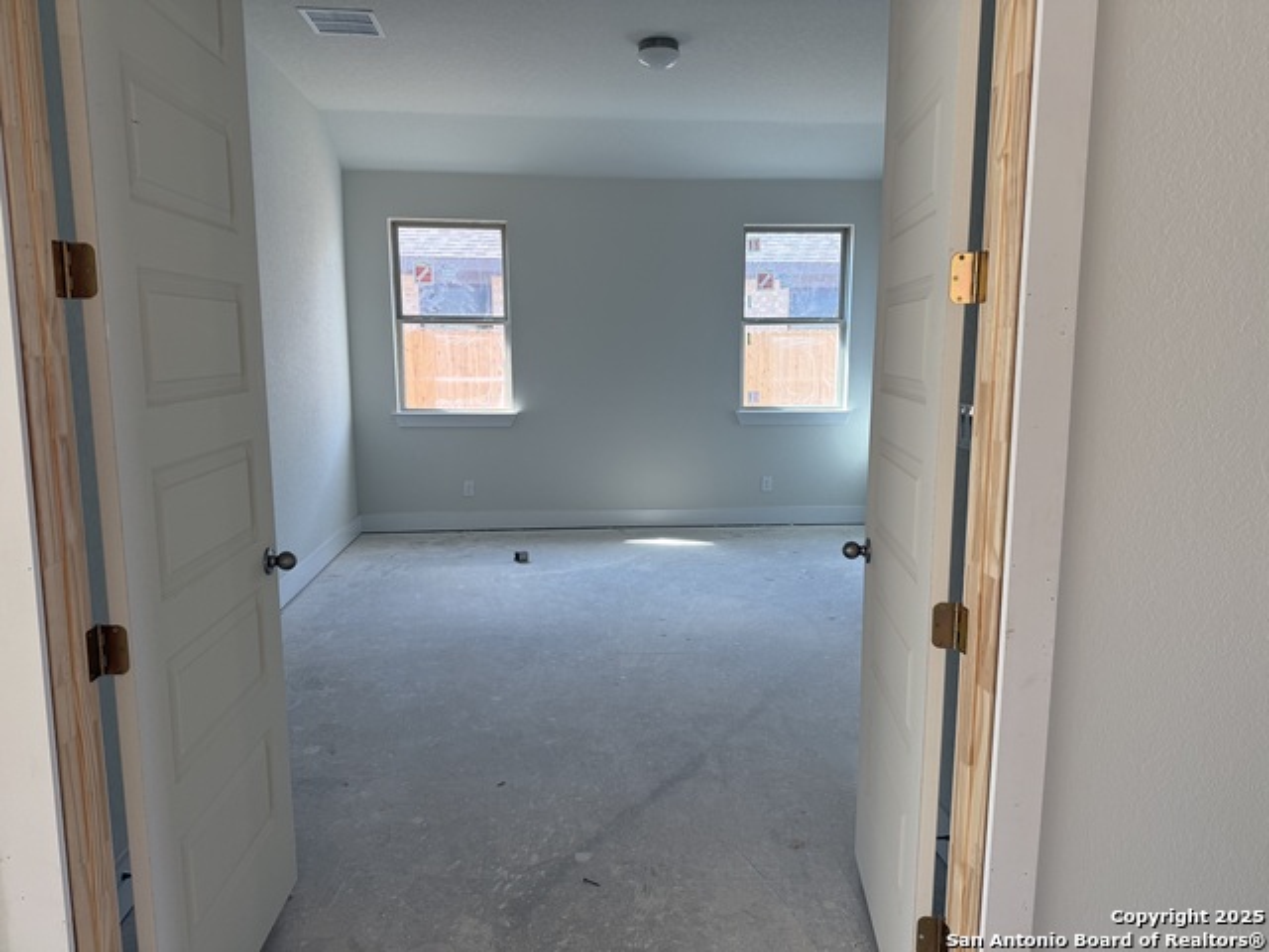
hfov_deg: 71.6
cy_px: 476
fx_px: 880
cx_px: 634
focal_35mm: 24
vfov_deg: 56.8
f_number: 1.78
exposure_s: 1/222
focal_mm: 6.76
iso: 125
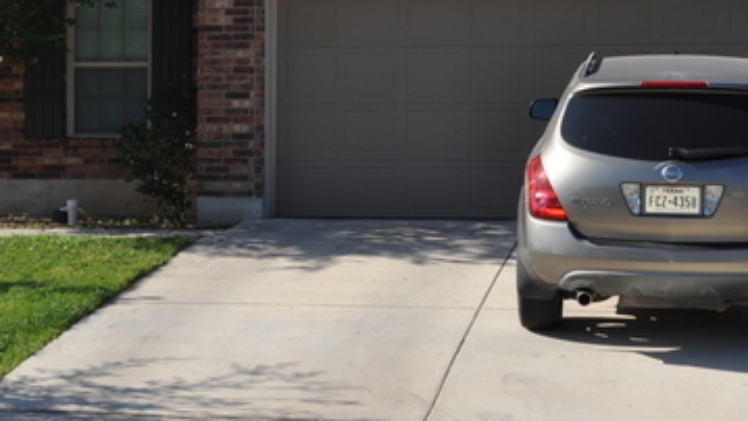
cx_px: 352
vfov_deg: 14.4
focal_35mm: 84
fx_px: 1666
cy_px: 122
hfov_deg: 25.3
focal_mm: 30
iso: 200
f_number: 13
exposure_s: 1/200
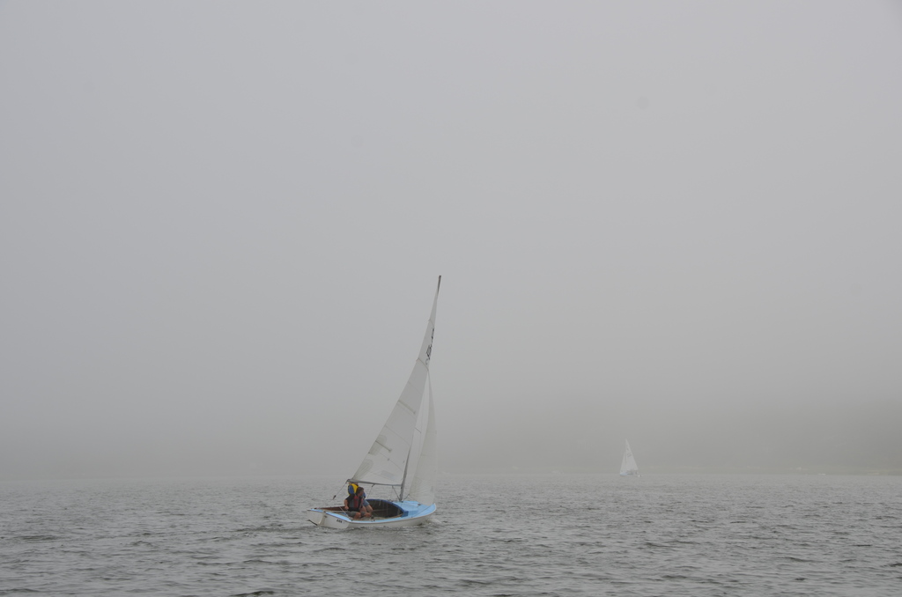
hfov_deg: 24.7
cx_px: 451
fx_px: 2063
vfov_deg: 16.5
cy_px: 298
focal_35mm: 82
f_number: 9
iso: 100
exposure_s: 1/320
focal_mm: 55
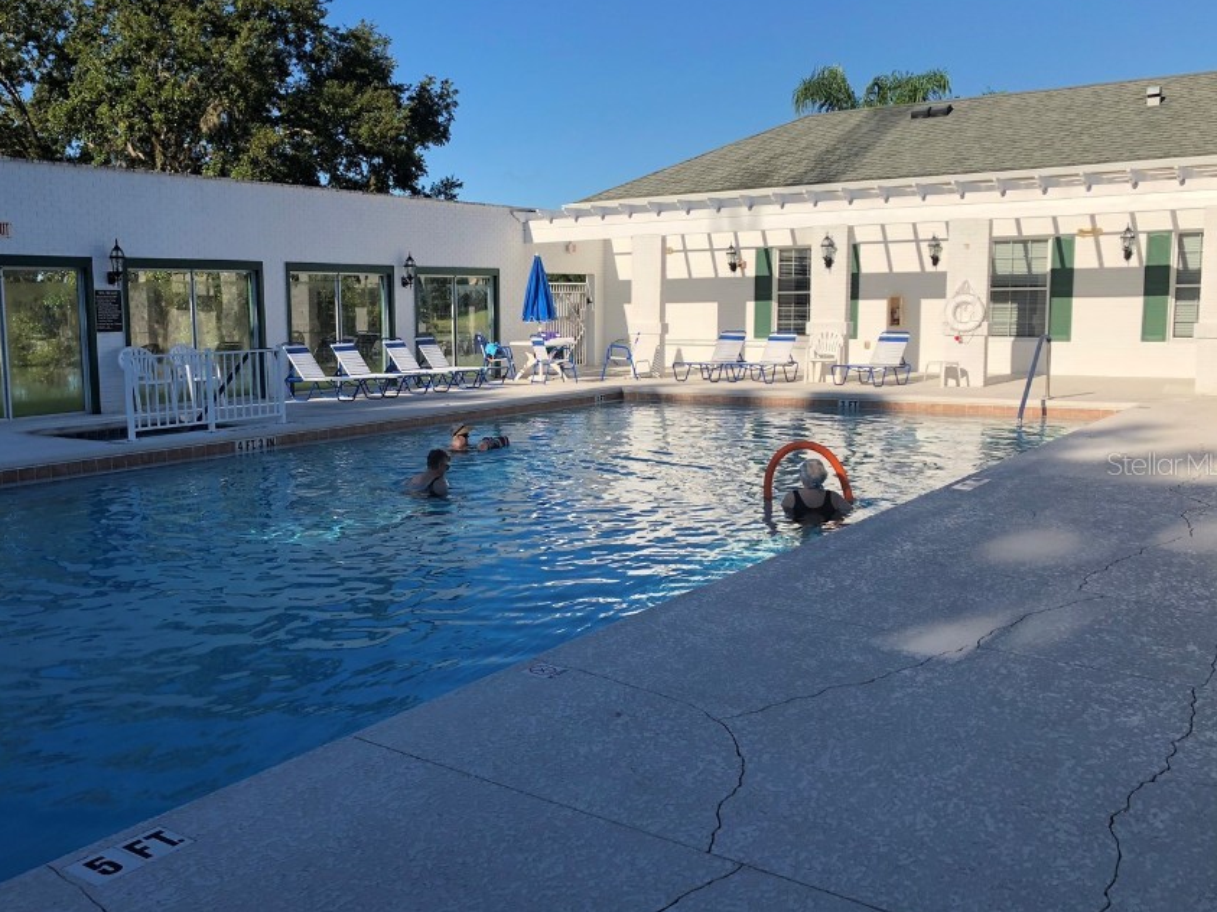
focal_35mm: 34
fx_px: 1195
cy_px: 463
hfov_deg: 53.7
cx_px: 504
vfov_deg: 41.8
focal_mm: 3.99
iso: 20
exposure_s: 1/2000
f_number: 1.8
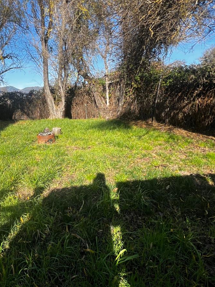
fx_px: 182
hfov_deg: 57.7
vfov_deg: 76.3
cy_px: 154
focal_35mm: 22
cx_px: 52
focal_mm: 1.57
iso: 32
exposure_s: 1/657
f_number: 1.8
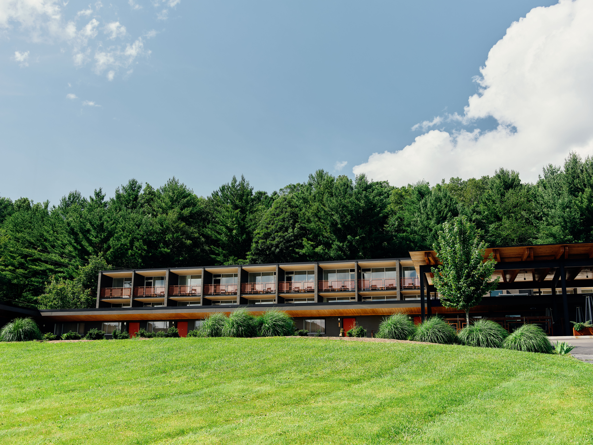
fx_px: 685
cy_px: 222
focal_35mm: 40
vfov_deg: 36.0
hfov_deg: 46.8
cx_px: 296
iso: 400
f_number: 11
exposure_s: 1/250
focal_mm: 50
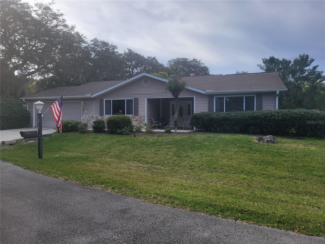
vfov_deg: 53.1
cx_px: 162
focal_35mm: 26
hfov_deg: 67.3
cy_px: 122
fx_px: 244
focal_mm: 5.4
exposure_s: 1/1709
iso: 40
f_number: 1.8
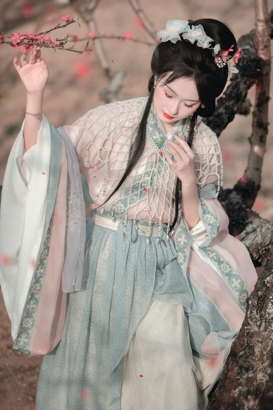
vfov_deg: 10.3
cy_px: 205
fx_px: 2263
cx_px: 136
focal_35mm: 199
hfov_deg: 6.9
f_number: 2.8
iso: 50
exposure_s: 1/1000
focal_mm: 200
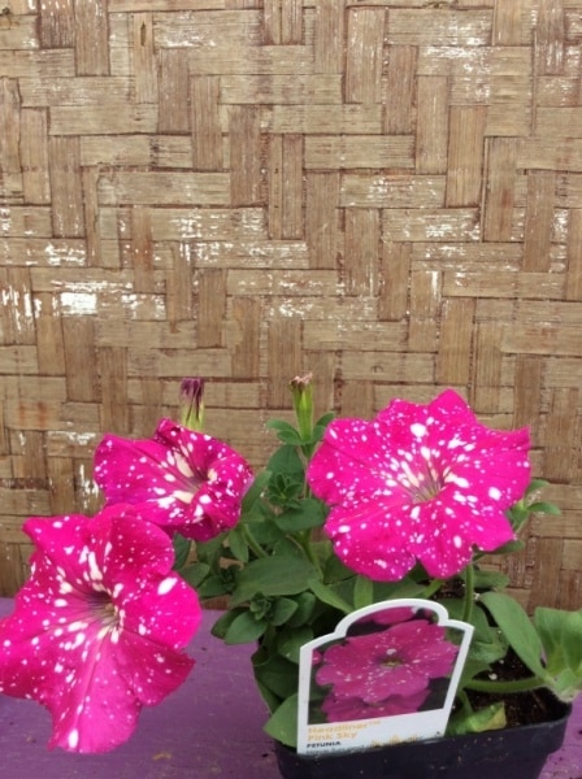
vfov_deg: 56.9
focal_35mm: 32
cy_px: 390
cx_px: 291
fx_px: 719
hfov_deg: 44.0
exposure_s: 1/201
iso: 32
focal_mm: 3.3
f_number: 2.4
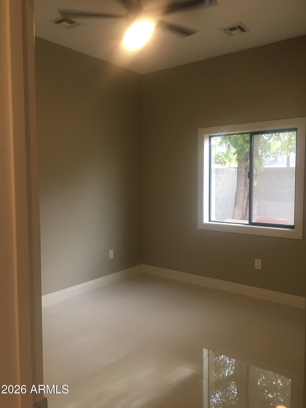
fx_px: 342
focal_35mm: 29
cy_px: 204
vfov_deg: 61.7
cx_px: 153
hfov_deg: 48.2
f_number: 2.2
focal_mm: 4.15
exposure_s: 1/15
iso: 32
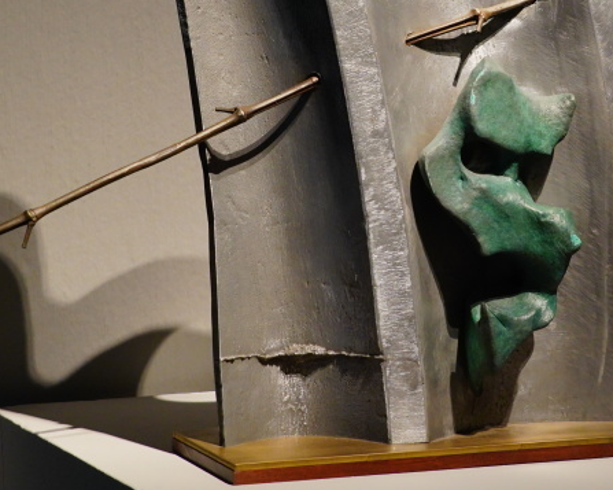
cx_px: 414
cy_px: 101
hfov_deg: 15.1
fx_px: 2303
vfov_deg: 12.1
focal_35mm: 127
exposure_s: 1/80
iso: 1600
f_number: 5
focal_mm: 59
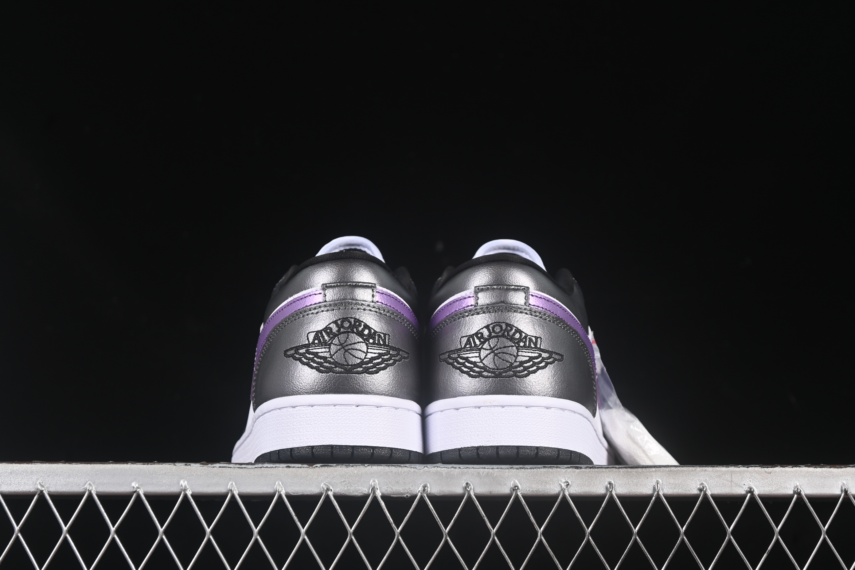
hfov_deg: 27.0
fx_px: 1781
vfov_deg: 18.2
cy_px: 285
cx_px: 428
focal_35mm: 75
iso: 160
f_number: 6.3
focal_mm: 50
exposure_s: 1/60
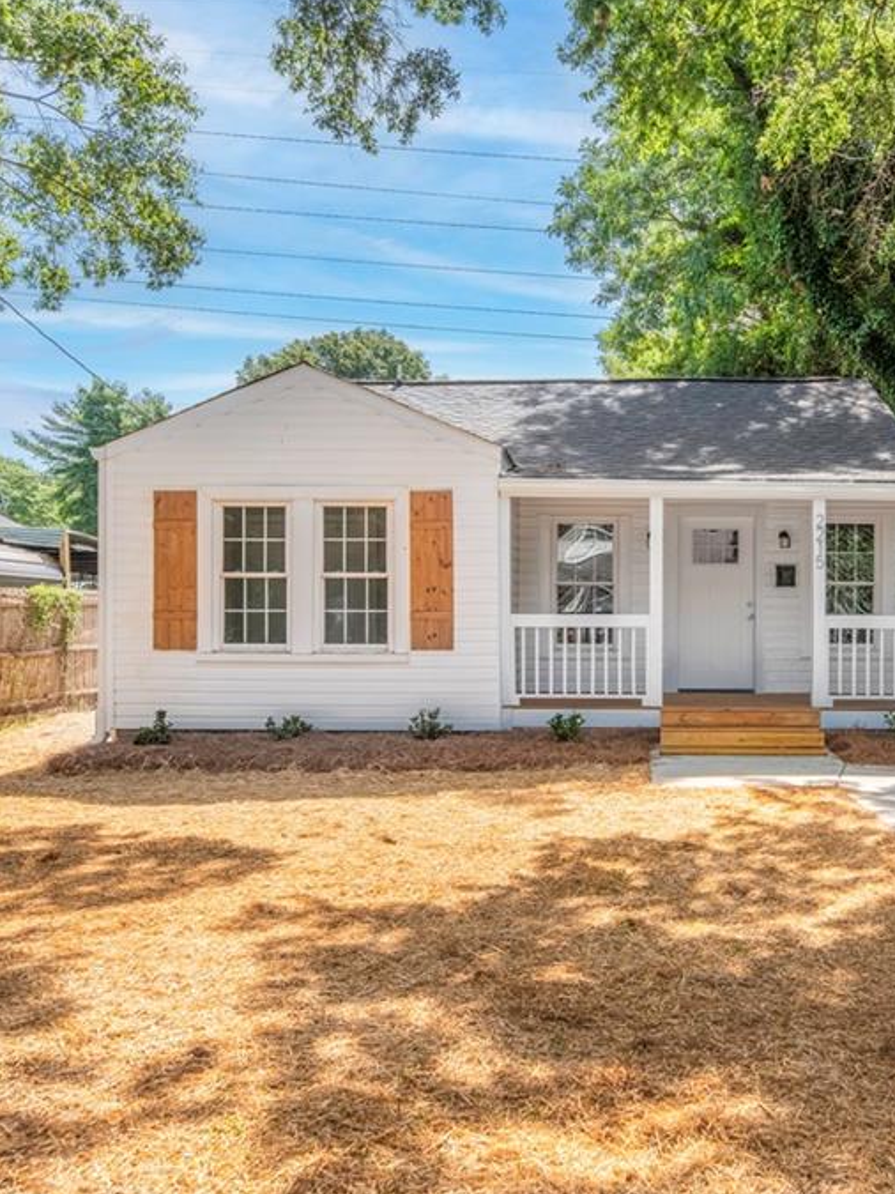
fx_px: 1207
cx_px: 649
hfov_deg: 39.8
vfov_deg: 52.6
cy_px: 595
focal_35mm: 35
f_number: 6.3
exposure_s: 1/4000
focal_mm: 24
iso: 320
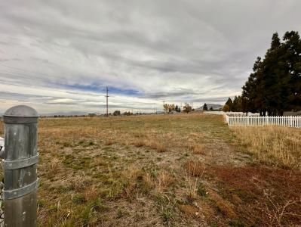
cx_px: 150
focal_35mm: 14
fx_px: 122
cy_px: 114
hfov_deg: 102.0
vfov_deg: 85.8
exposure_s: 1/1825
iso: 50
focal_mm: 2.22
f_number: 2.2
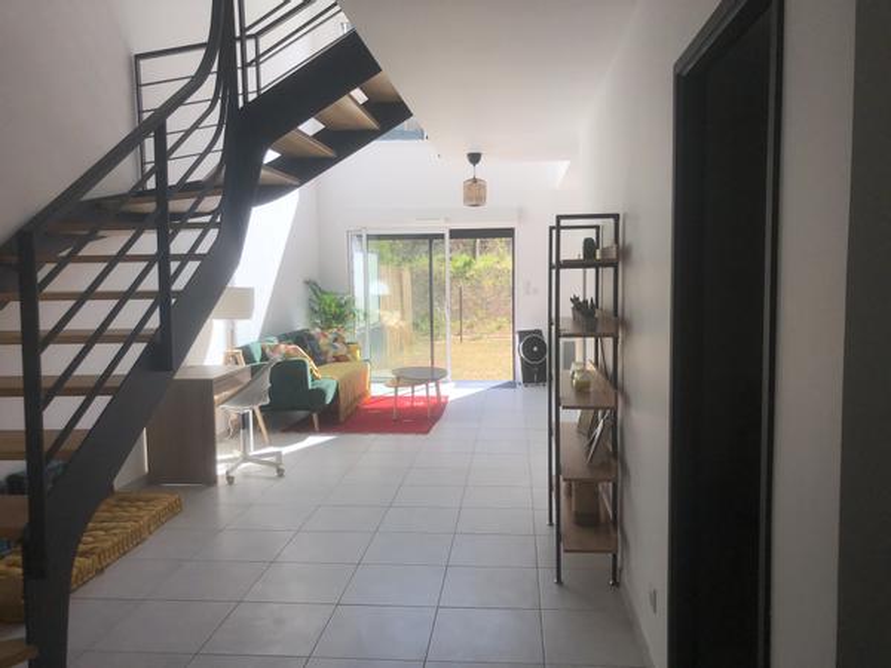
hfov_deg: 63.4
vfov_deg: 49.7
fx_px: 721
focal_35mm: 28
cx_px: 446
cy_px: 334
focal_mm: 4
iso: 20
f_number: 1.8
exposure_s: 1/695
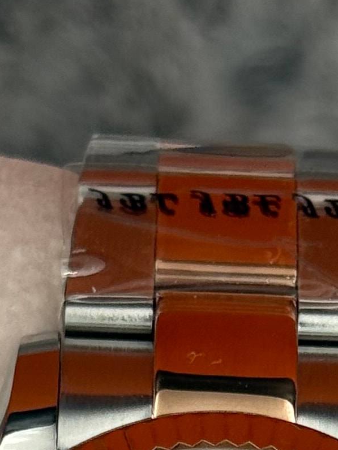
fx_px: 3164
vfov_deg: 8.0
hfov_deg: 6.1
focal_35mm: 243
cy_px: 709
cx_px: 227
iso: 64
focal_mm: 6.76
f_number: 1.78
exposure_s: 1/951
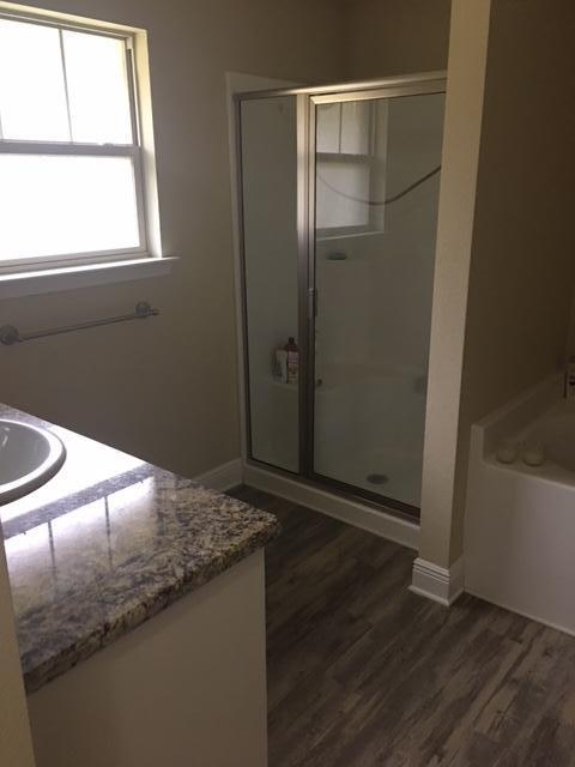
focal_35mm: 29
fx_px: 642
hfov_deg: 48.2
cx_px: 288
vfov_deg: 61.7
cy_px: 384
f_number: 2.2
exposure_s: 1/8
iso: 100
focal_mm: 4.15
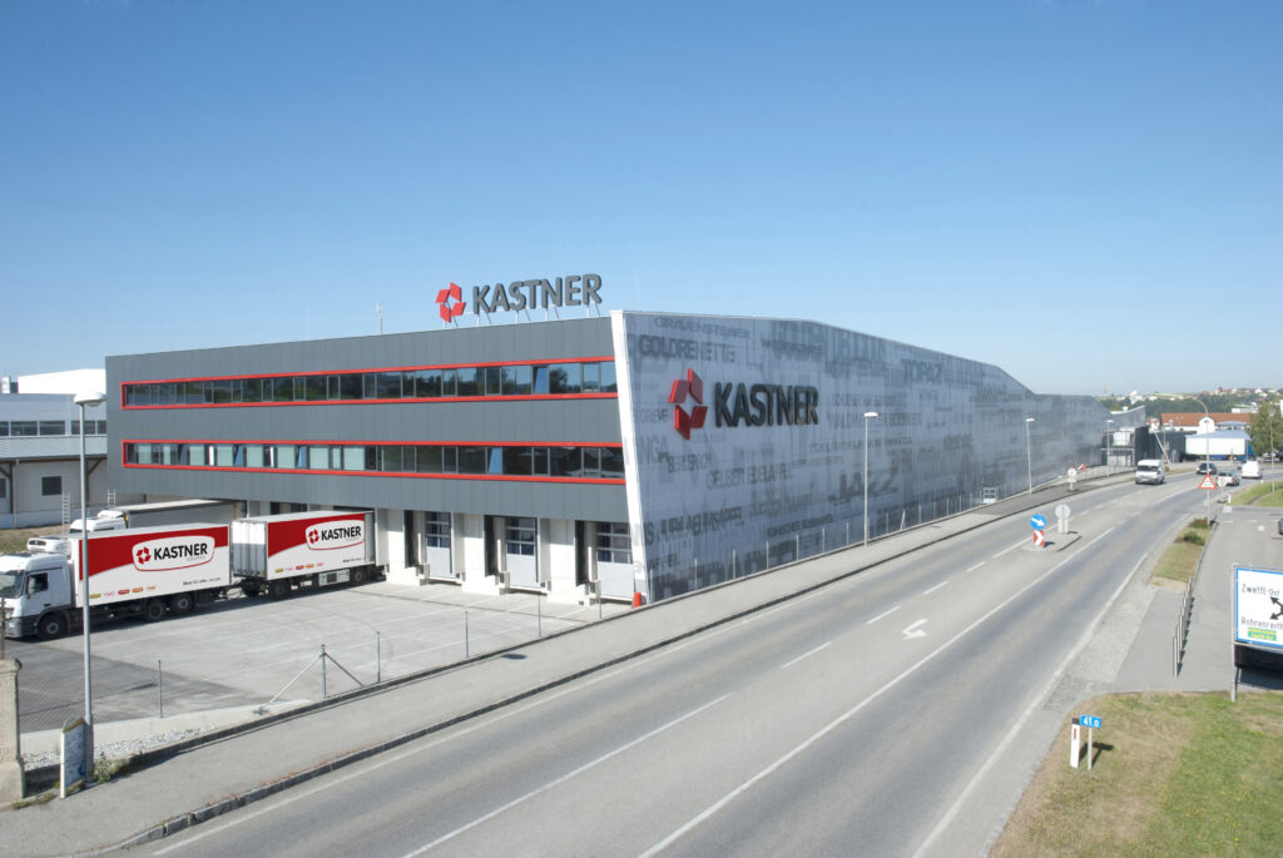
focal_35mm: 27
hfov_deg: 67.3
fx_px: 963
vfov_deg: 48.0
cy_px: 429
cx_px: 642
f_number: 16
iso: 200
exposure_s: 1/100
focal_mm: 18
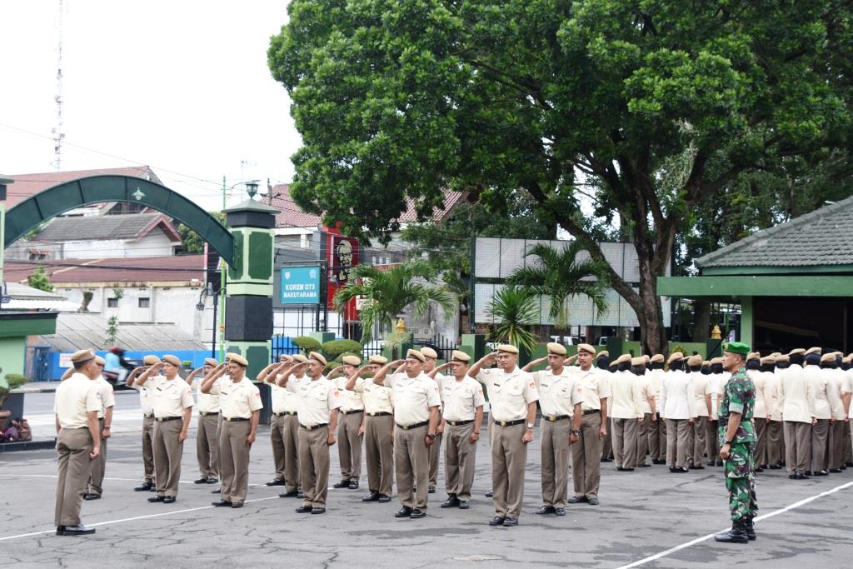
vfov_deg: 23.8
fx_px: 1351
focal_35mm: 57
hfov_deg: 35.0
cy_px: 284
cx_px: 426
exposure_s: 1/60
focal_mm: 38
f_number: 9
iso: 320
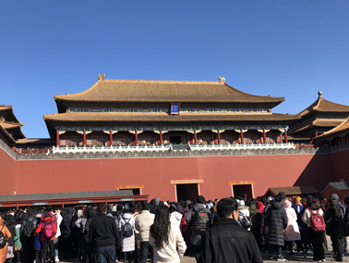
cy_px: 148
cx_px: 145
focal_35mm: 37
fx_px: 373
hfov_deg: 49.9
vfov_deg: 38.6
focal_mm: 4
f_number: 1.8
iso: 20
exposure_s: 1/1499
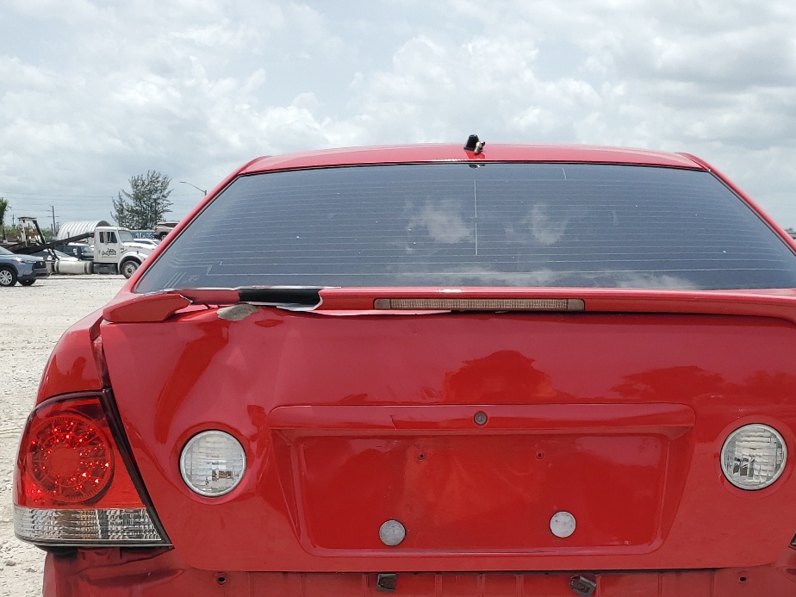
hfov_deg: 42.0
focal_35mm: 45
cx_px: 454
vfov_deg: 31.4
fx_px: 1035
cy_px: 476
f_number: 1.5
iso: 50
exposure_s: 1/5000
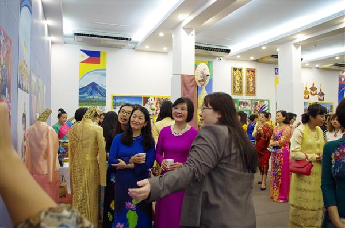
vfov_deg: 47.7
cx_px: 172
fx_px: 258
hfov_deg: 67.5
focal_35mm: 27
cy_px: 114
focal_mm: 18
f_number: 4
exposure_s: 1/40
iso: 1600
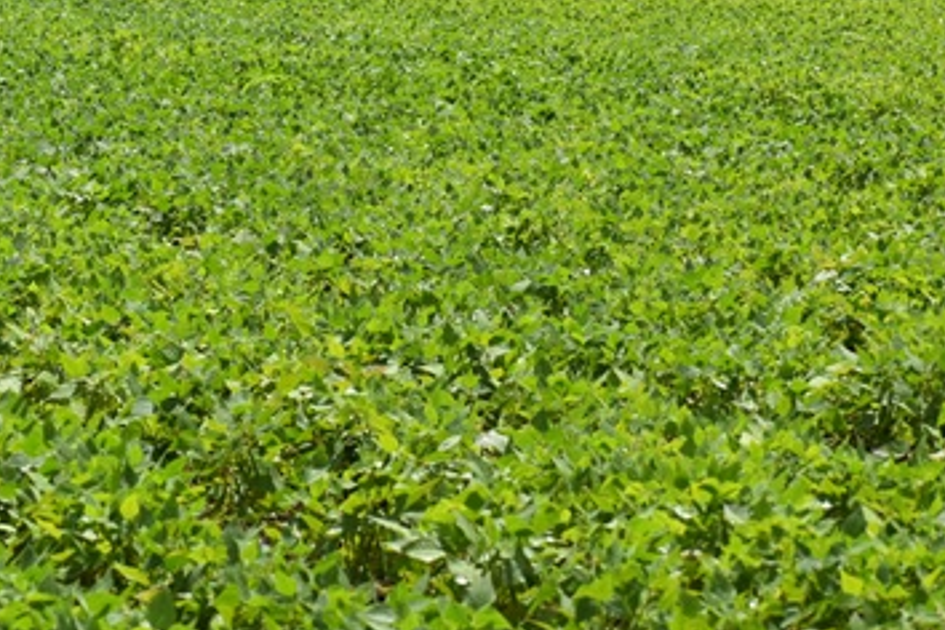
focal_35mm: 230
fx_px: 6037
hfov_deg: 8.9
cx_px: 35
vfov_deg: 6.0
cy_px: 19
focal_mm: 78
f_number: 7.1
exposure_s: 1/800
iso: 200
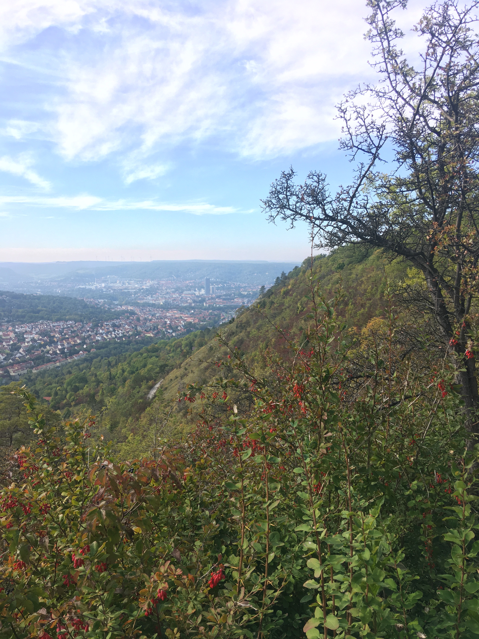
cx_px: 240
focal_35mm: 29
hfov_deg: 48.2
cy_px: 320
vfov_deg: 61.7
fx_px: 535
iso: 25
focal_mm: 4.15
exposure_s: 1/330
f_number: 2.2
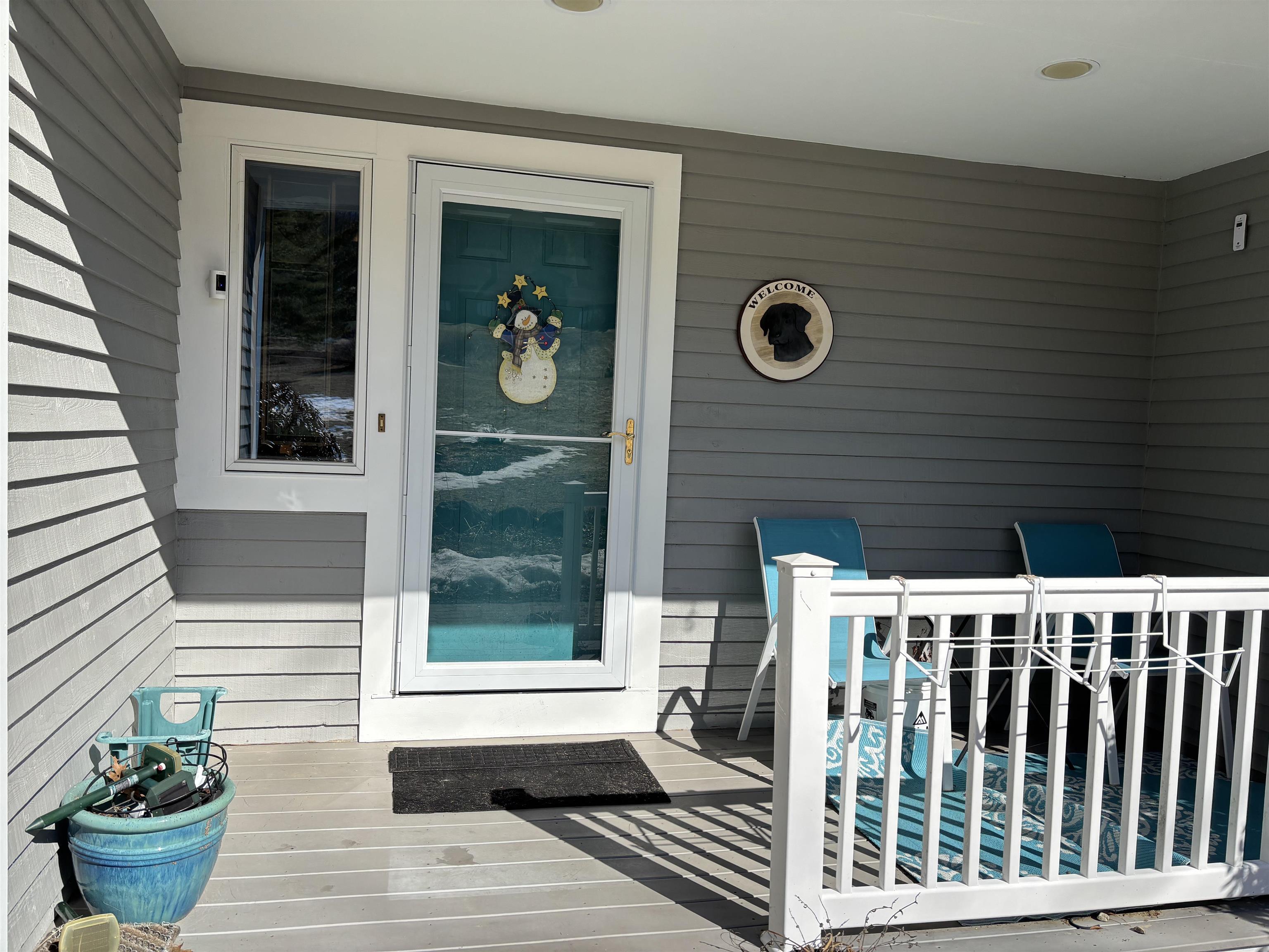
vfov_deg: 53.1
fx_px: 953
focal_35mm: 26
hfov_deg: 67.3
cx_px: 634
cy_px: 476
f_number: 1.6
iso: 50
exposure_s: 1/3413
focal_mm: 5.96
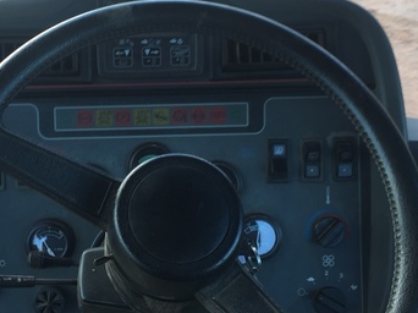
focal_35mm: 56
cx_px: 144
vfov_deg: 26.0
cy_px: 122
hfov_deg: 34.1
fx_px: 676
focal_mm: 4.15
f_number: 2.2
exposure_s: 1/100
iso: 32
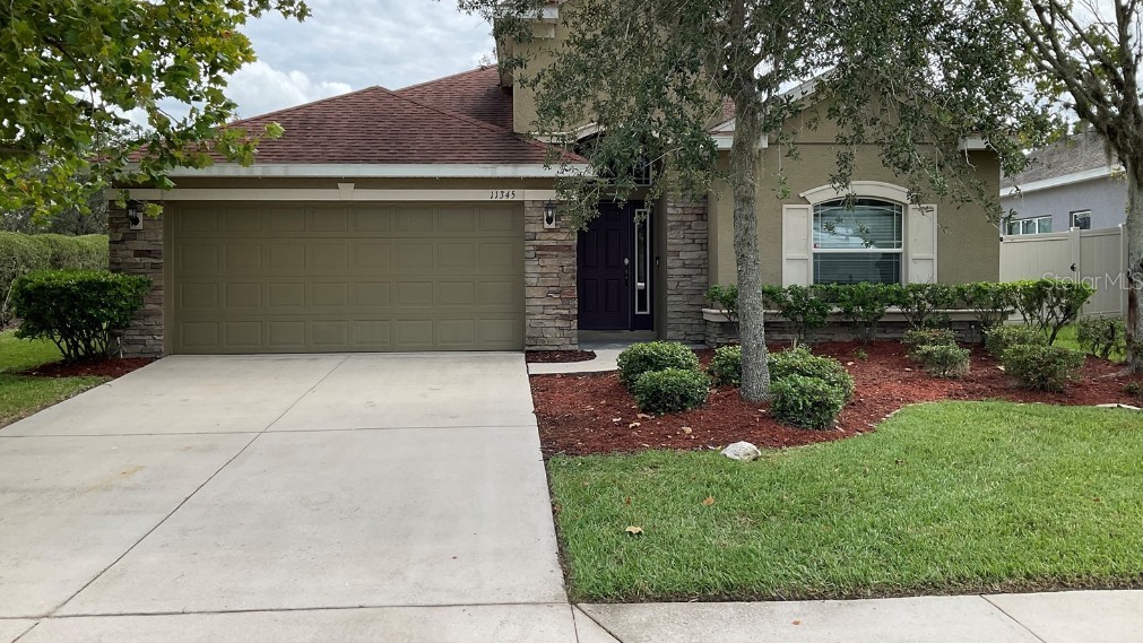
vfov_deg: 36.6
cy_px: 280
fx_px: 970
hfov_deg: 61.0
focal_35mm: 32
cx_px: 570
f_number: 1.8
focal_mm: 3
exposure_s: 1/1055
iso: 16
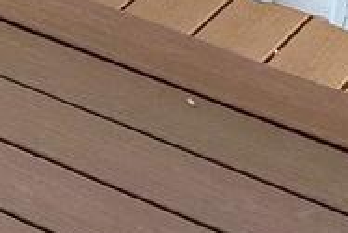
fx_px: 2012
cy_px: -347
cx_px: -357
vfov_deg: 6.3
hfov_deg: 9.2
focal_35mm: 208
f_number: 1.8
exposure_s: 1/155
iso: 25
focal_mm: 4.25
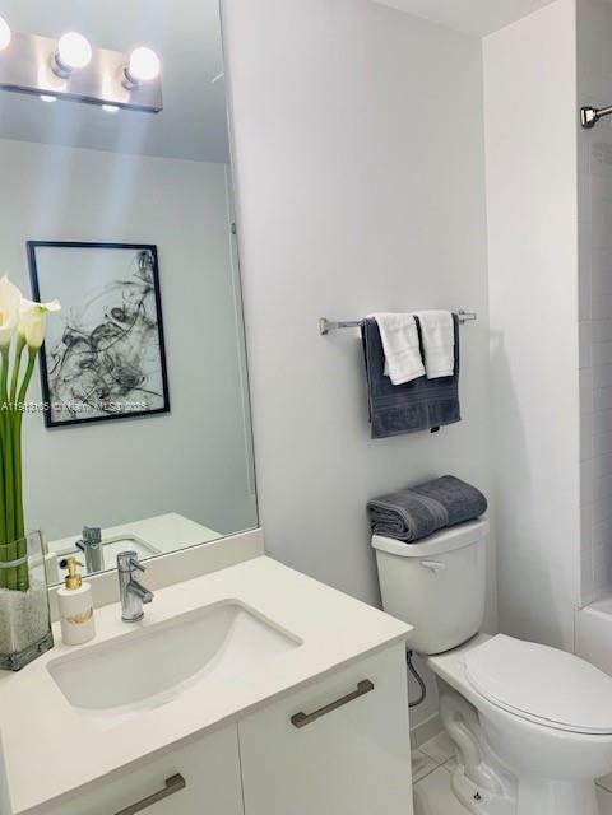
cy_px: 408
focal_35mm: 26
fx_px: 613
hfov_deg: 53.1
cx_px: 306
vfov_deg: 67.3
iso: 50
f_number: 1.8
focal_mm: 4.25
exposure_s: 1/122
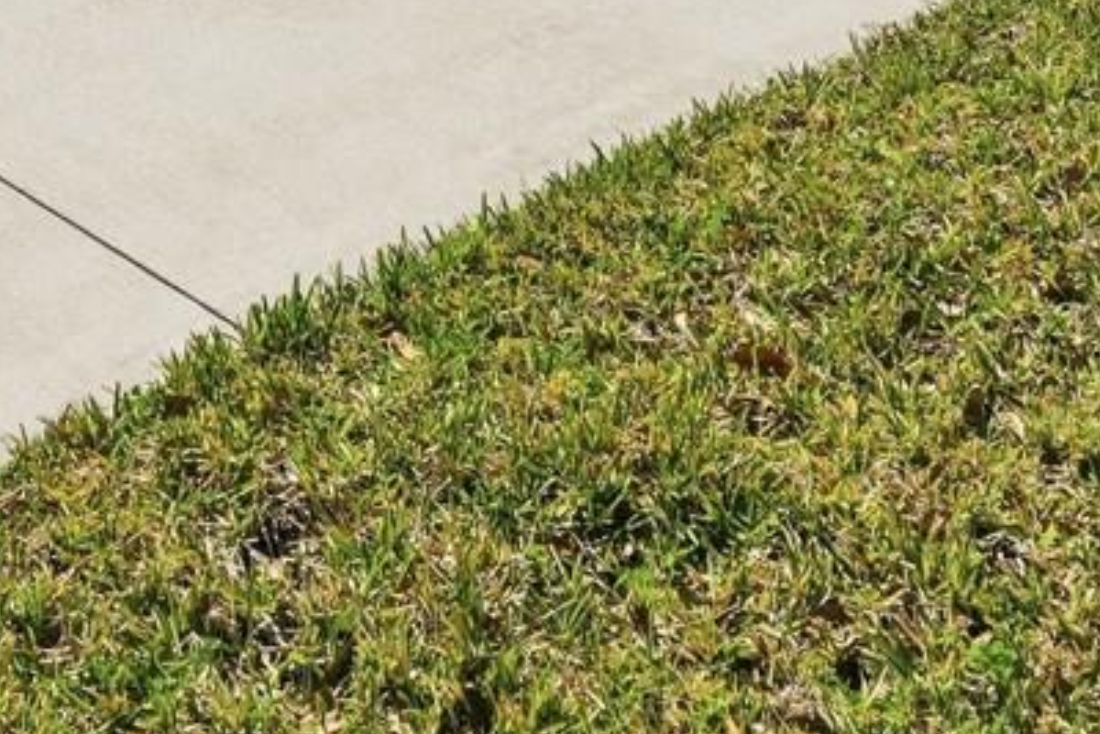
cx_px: 234
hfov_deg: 29.8
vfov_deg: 16.2
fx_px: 2017
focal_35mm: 66
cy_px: -707
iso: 125
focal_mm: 16.5
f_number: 8
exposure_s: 1/6400
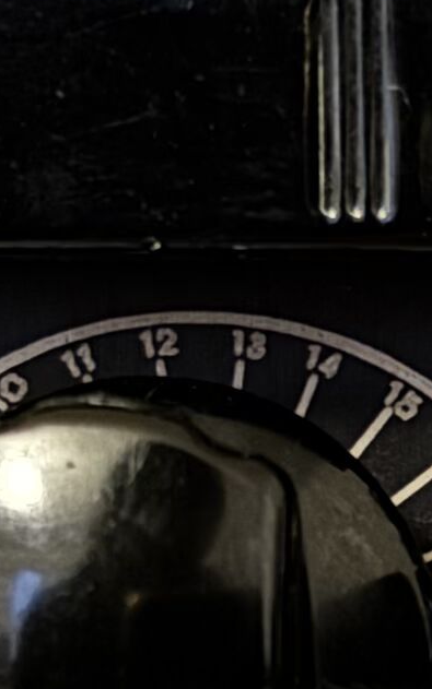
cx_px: 984
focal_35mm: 176
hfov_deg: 7.1
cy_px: 489
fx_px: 3312
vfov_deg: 11.9
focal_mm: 5.96
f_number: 1.6
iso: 1000
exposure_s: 1/9
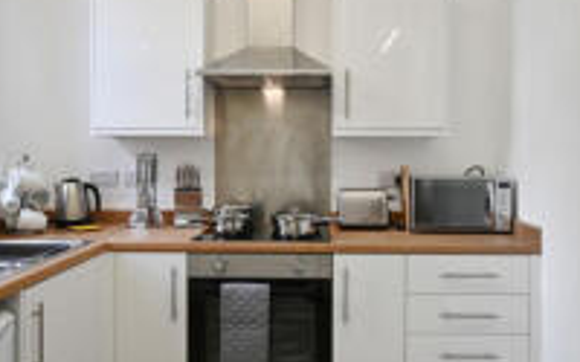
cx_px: 293
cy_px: 161
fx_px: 537
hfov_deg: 56.7
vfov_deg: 37.2
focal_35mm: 34
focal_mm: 14
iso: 200
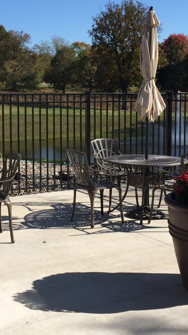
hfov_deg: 20.4
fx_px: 523
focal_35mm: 59
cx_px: 81
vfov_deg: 35.4
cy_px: 140
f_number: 2.2
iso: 32
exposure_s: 1/1980
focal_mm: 4.15
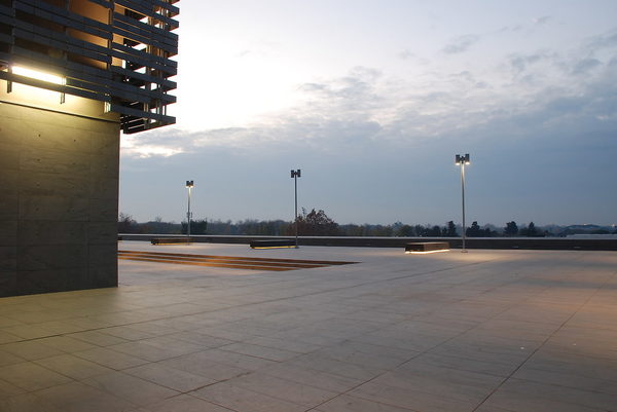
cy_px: 206
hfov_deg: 67.3
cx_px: 308
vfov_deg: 48.0
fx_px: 463
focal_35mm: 27
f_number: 10
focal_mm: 18
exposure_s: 1/1.6
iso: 250
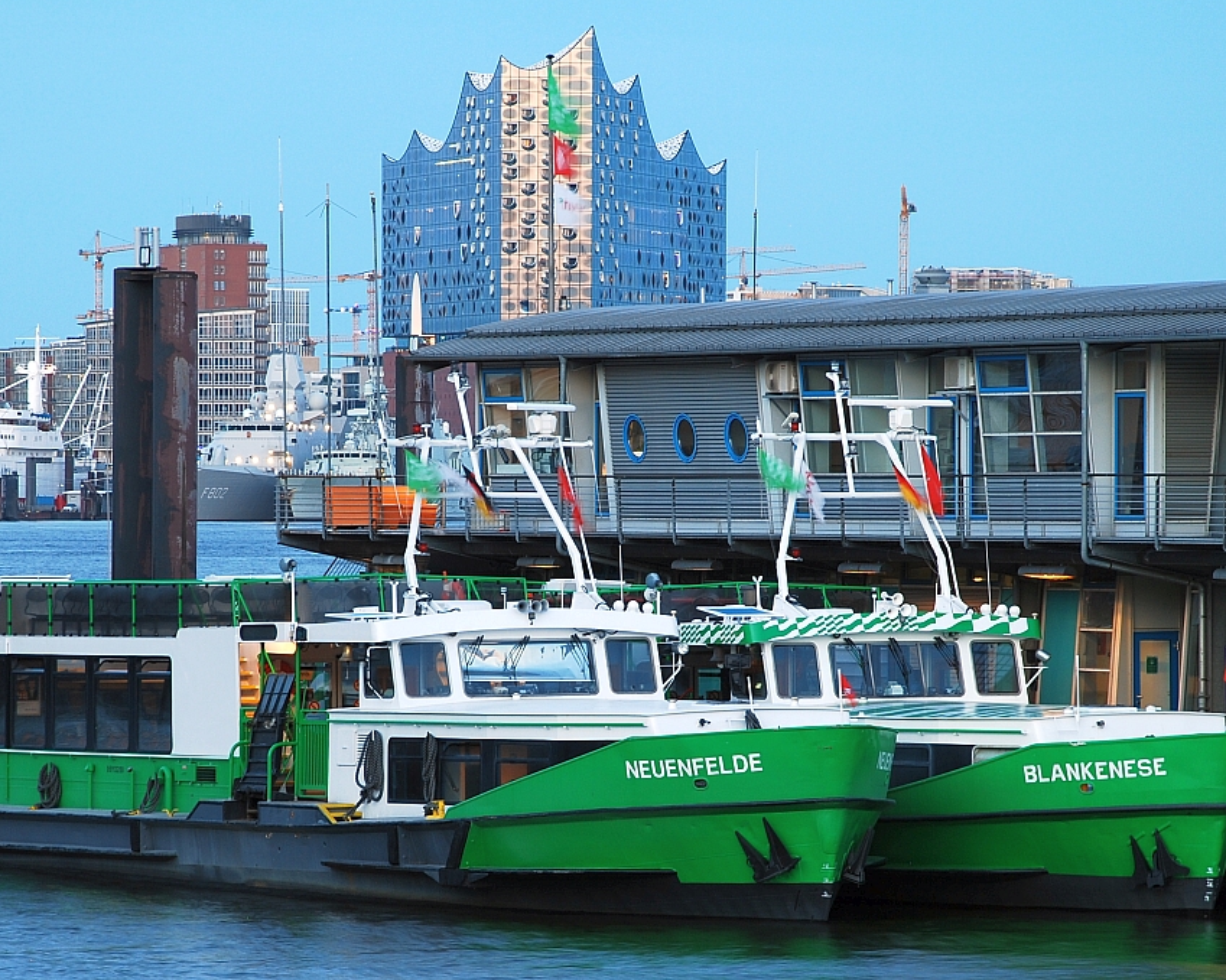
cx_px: 607
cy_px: 493
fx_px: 6168
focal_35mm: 170
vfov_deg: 9.1
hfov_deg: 11.4
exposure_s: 1/1.6
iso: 100
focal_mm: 100
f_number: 5.6
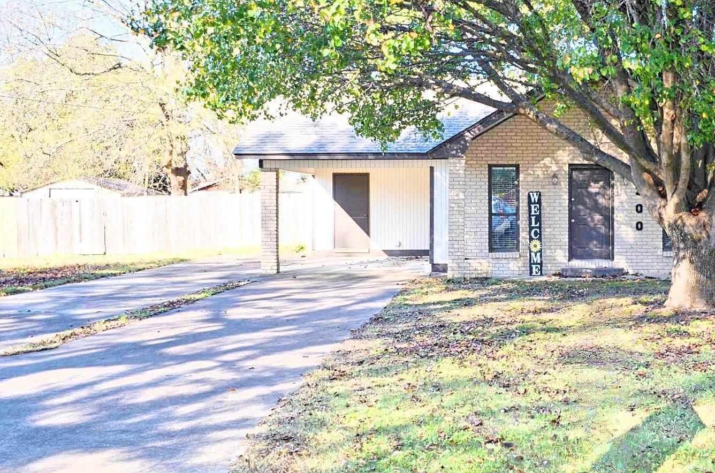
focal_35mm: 46
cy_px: 201
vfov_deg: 29.1
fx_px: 911
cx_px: 539
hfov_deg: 41.5
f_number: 4
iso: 100
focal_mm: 20
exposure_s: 1/250
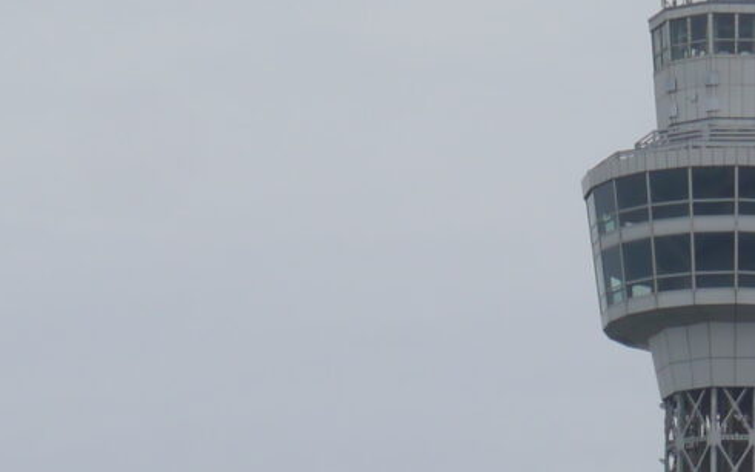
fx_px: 9548
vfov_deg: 2.8
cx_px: 829
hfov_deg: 4.5
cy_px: 749
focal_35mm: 464
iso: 160
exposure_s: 1/500
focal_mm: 42
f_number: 10
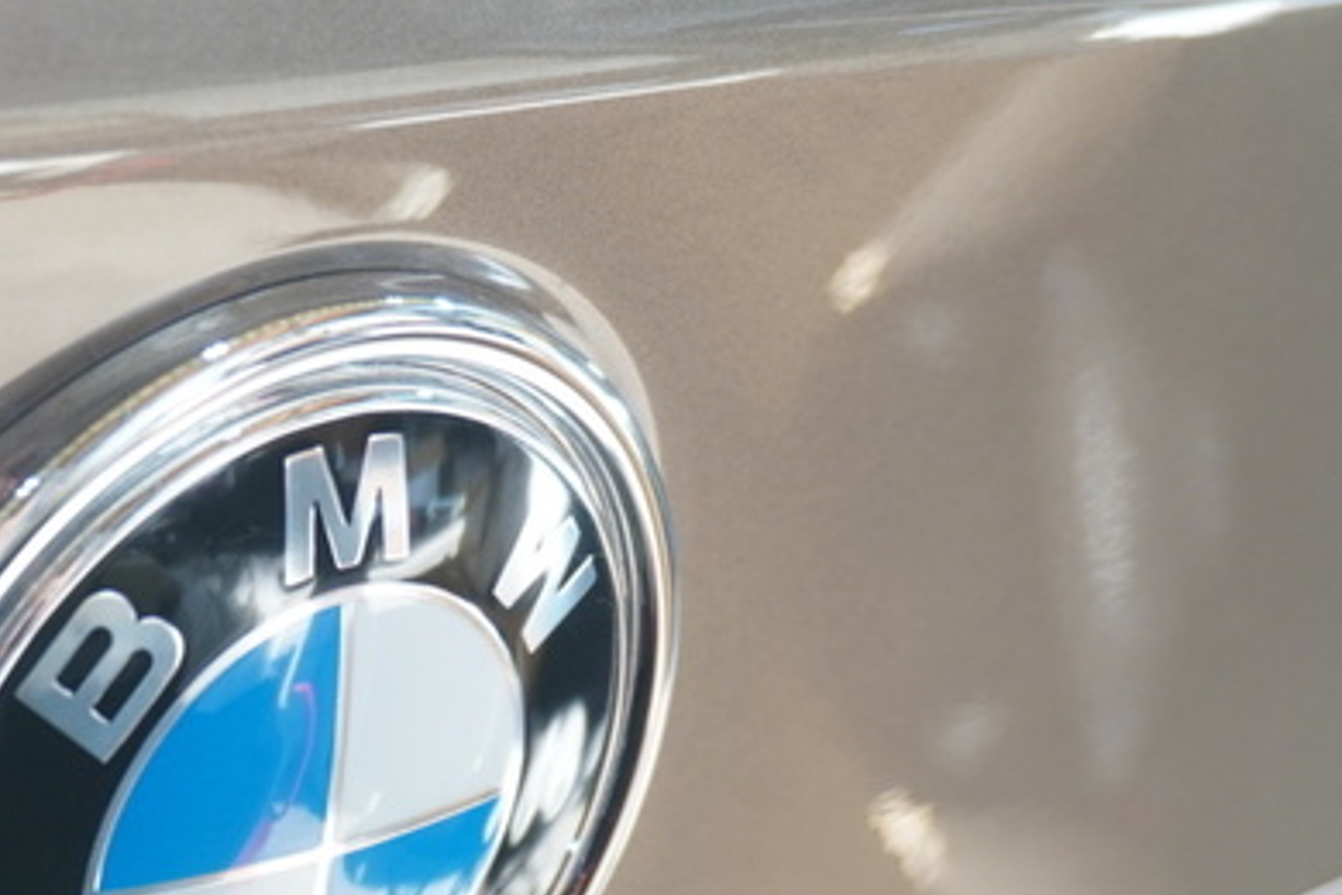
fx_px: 3438
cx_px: -158
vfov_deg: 14.8
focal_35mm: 92
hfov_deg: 20.9
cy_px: 527
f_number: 4.5
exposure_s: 1/40
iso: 320
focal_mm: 25
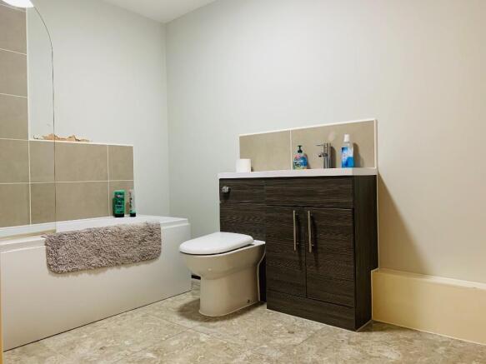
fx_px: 365
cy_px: 182
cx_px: 243
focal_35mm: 26
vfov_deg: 53.0
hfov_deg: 67.3
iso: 160
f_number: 1.8
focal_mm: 4.25
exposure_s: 1/50
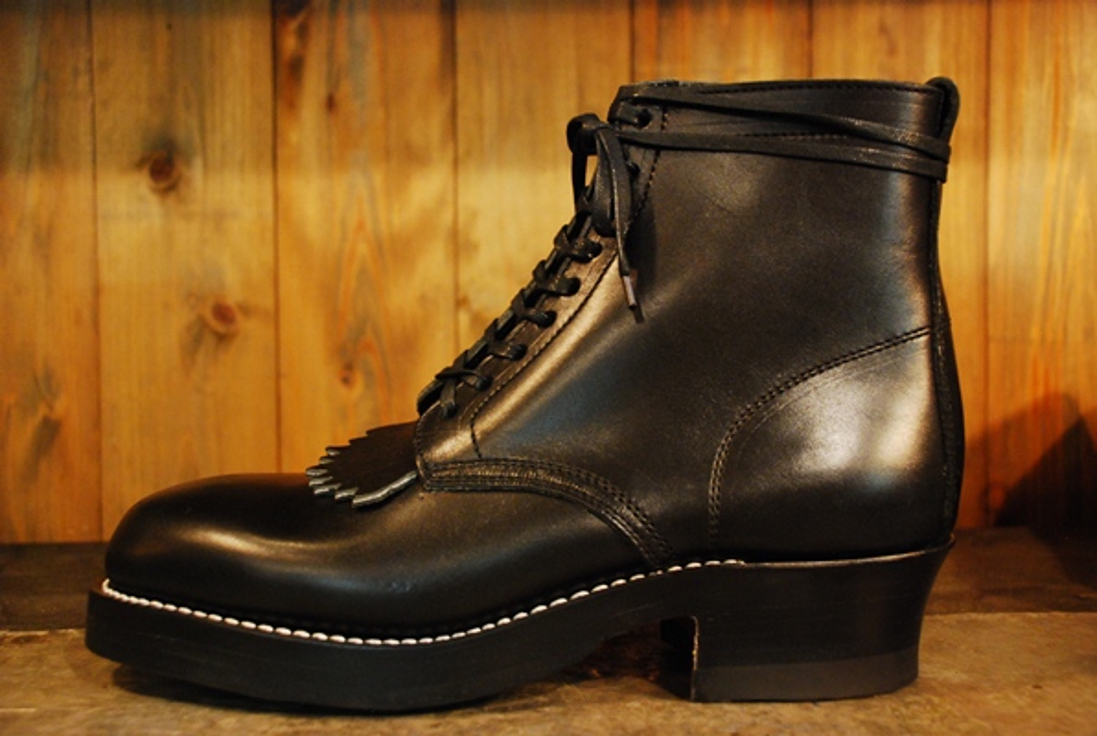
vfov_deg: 32.0
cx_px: 548
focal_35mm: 42
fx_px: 1282
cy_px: 368
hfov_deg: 46.3
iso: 1250
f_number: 4
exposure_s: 1/6
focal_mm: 28
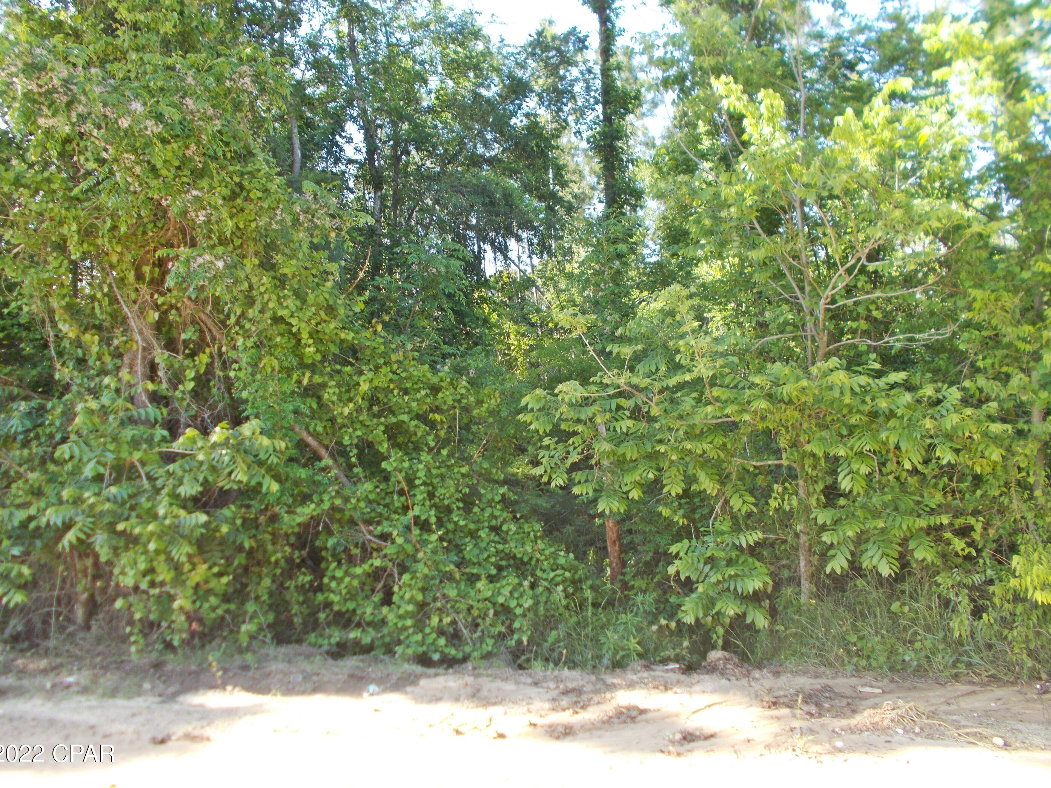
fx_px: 850
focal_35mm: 28
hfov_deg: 63.4
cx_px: 539
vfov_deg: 49.7
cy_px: 368
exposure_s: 1/80
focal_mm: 4.6
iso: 80
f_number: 3.2
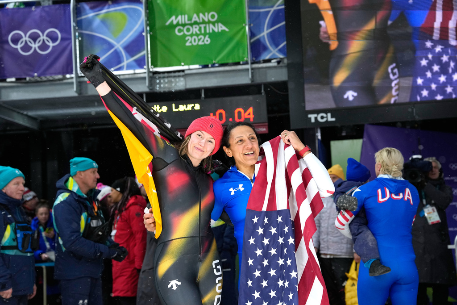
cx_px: 228
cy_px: 152
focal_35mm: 61
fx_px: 774
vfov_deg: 22.3
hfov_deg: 32.9
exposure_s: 1/800
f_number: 3.5
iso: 1600
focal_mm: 61
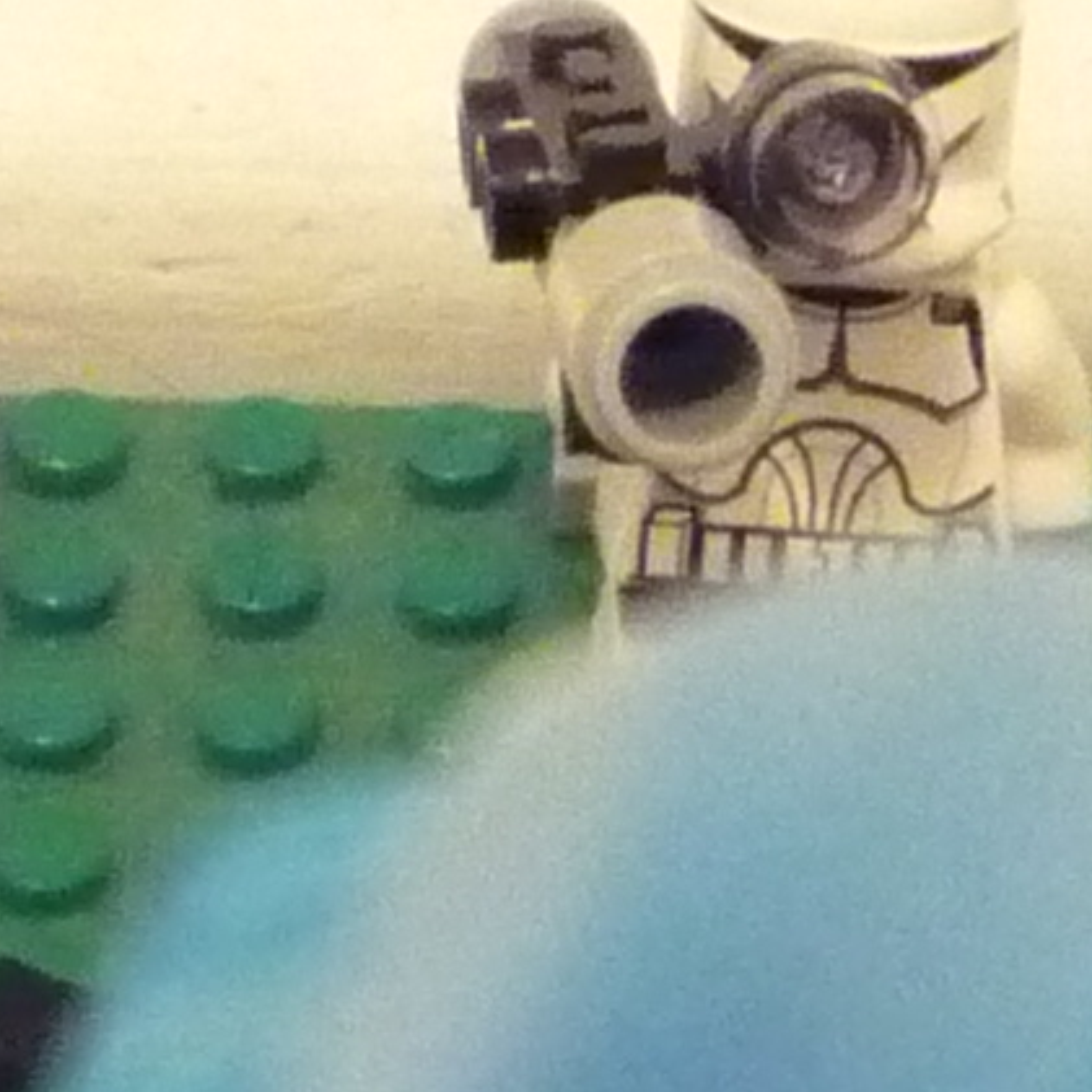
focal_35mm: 230
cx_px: 913
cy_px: 1613
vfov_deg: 7.5
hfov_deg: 7.6
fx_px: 8209
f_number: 3.3
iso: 800
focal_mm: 5.2
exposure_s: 1/8
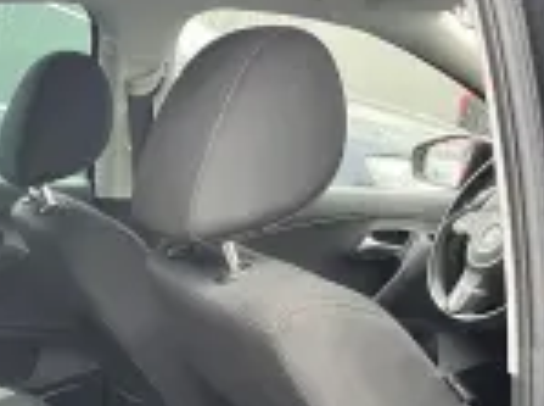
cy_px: 417
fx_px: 988
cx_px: 15
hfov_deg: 29.0
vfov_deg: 22.2
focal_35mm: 63
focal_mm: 5.1
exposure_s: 1/60
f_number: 1.6
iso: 320
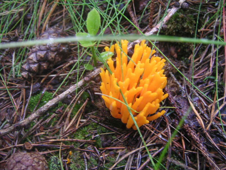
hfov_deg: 49.0
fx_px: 248
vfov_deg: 37.7
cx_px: 113
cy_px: 85
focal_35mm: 38
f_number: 2.8
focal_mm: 6
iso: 100
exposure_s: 1/20
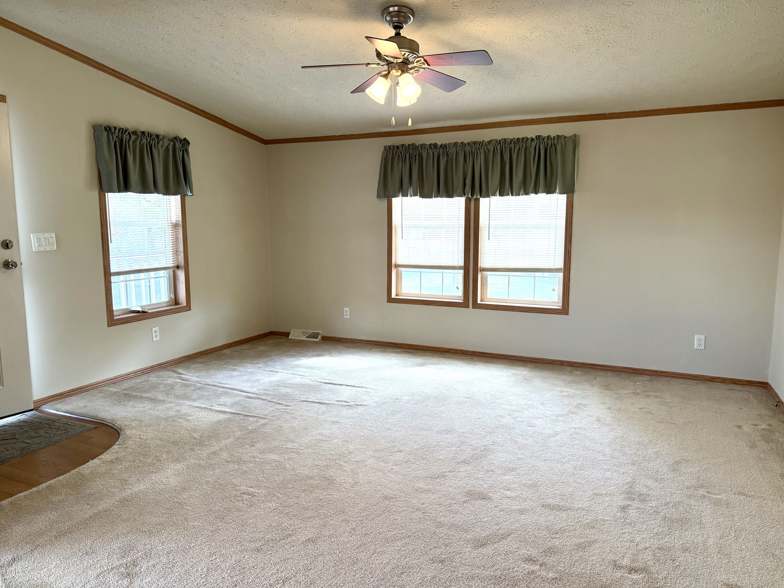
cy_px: 294
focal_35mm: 24
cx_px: 392
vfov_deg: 56.8
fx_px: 544
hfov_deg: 71.6
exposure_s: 1/123
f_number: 1.78
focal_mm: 6.76
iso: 125
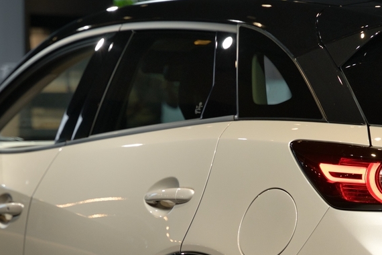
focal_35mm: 141
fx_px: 1497
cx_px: 191
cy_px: 245
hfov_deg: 14.5
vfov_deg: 9.7
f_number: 4
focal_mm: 67
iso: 800
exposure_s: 1/400
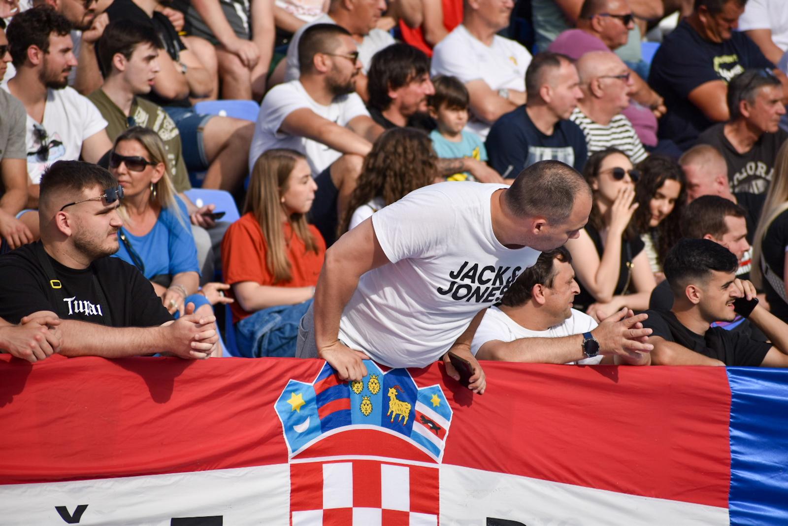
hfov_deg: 6.9
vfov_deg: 4.6
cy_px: 263
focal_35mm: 300
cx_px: 394
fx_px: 6567
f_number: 5.3
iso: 100
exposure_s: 1/800
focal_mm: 200
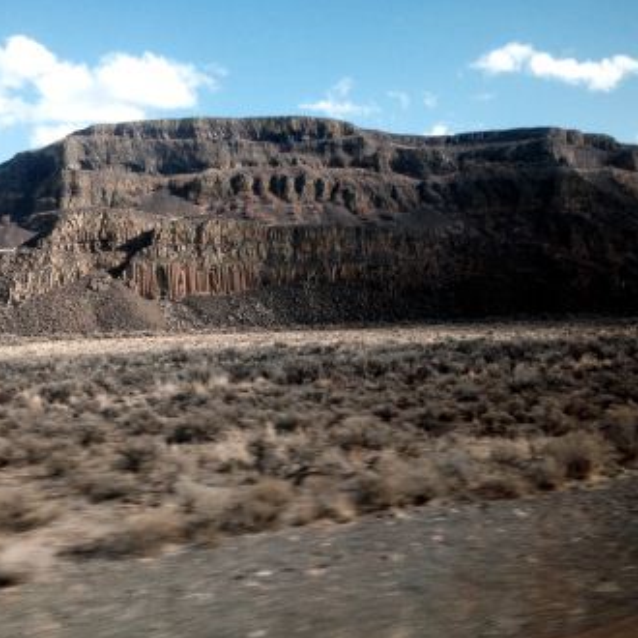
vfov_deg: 40.0
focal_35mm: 42
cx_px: 269
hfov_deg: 39.9
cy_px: 321
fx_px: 876
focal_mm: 4.28
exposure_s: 1/120
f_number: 2.4
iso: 64
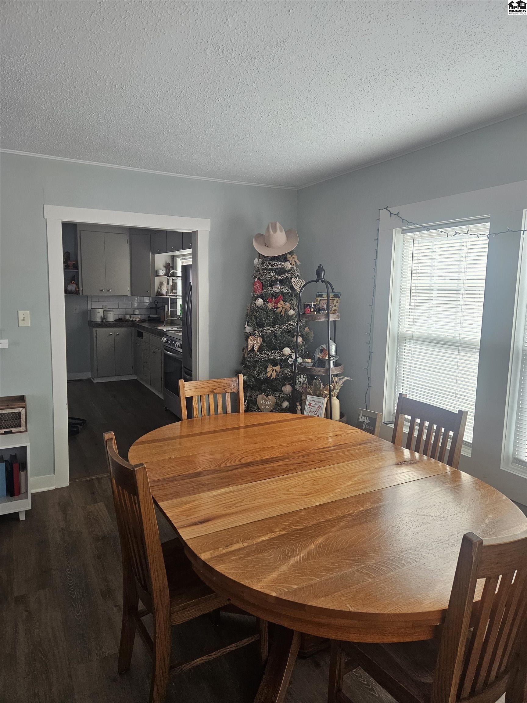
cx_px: 264
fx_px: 467
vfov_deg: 73.9
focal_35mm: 23
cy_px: 352
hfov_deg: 58.9
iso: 160
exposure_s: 1/180
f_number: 1.8
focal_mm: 5.4
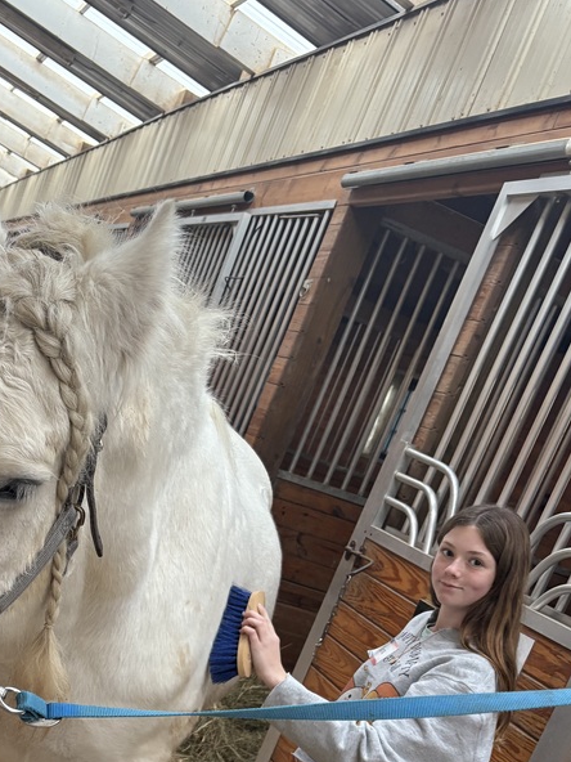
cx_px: 107
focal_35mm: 45
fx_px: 990
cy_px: 572
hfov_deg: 31.3
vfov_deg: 40.9
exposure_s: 1/60
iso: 160
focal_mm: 5.96
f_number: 1.6
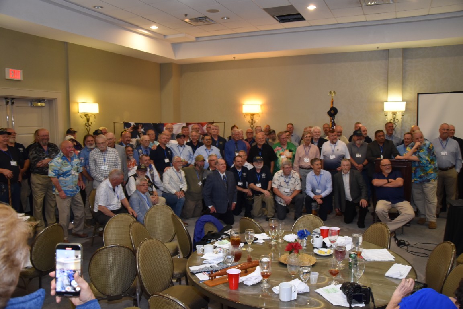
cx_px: 232
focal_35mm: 32
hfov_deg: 59.5
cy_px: 154
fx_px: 405
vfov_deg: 41.7
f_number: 3.8
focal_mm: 21
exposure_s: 1/60
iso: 1000
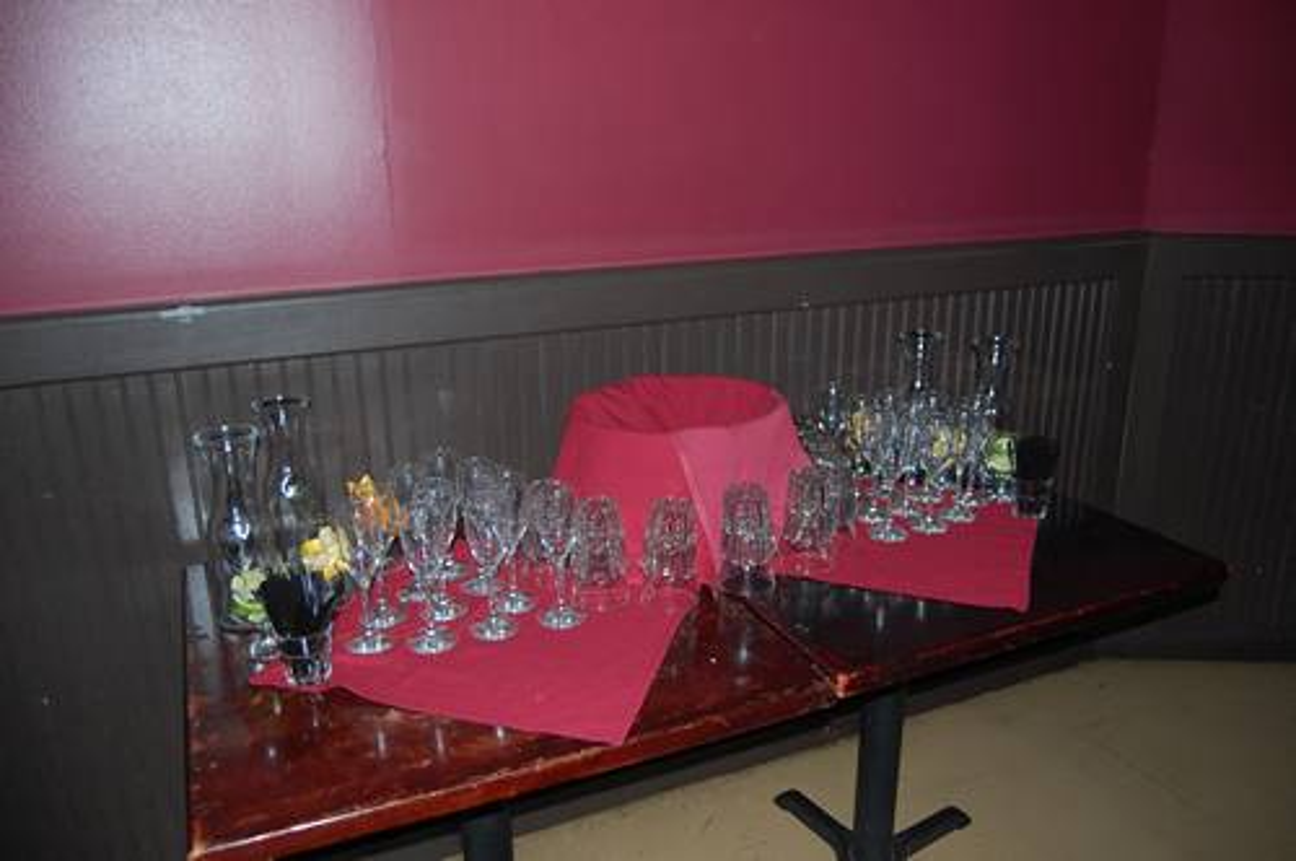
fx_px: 971
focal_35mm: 27
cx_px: 648
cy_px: 430
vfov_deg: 47.8
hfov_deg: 67.4
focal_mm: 18
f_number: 3.5
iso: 400
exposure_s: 1/60
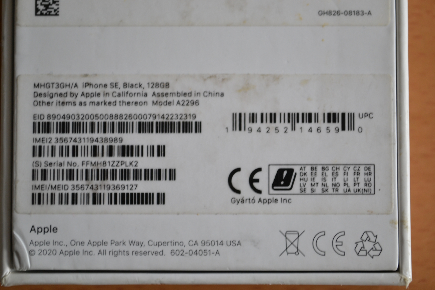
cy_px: 145
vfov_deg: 16.6
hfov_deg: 24.6
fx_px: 997
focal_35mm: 82
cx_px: 218
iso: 400
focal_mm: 55
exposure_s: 1/50
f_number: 5.6
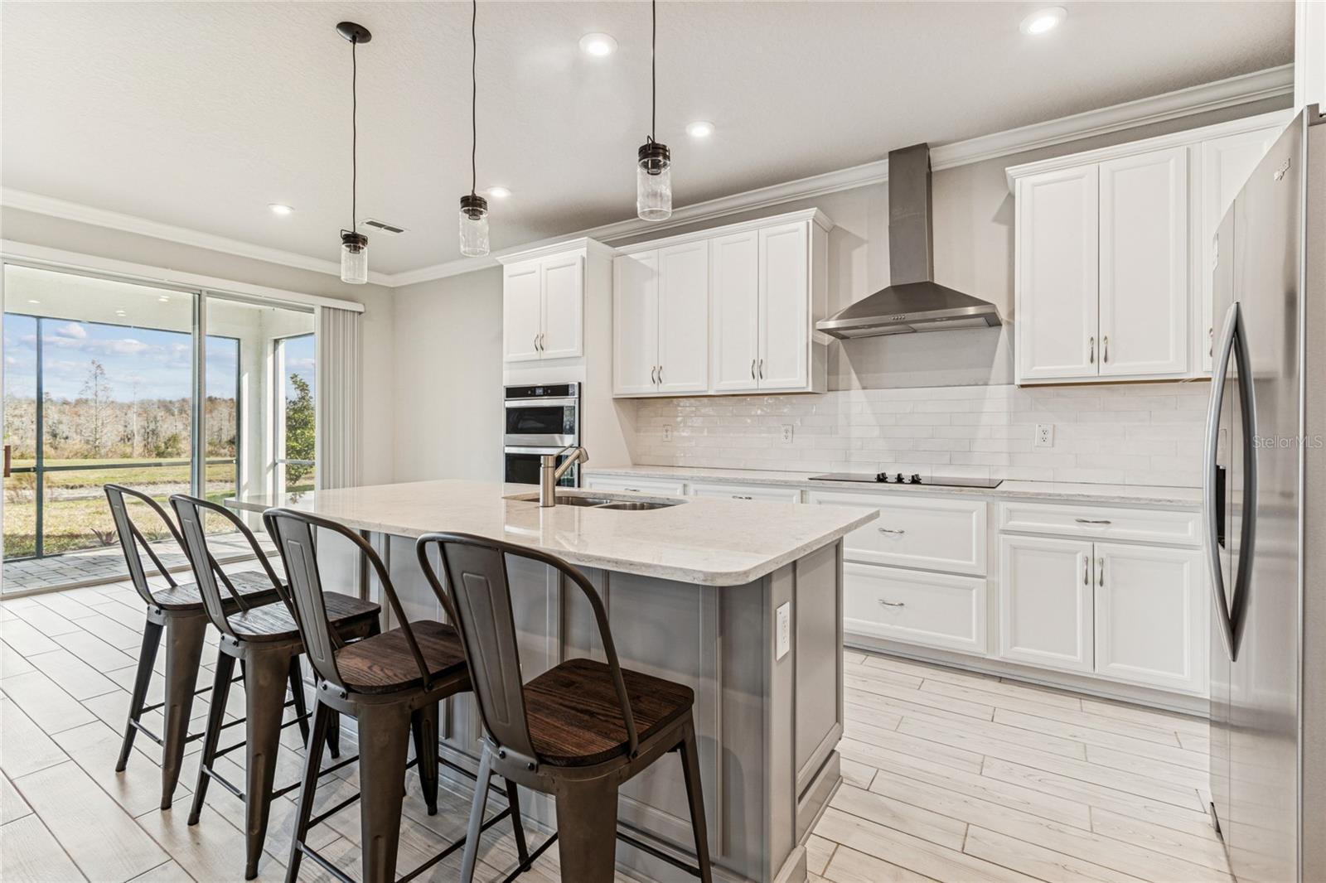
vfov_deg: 77.3
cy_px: 442
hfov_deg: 100.4
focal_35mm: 15
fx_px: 552
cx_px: 663
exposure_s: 1/15
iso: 100
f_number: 7.1
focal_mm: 10
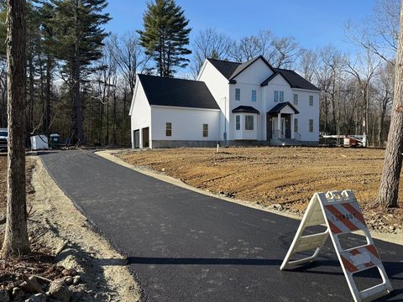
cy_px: 151
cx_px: 196
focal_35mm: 25
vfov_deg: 54.9
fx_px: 291
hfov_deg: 69.4
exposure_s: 1/3145
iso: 100
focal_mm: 6.76
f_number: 1.78
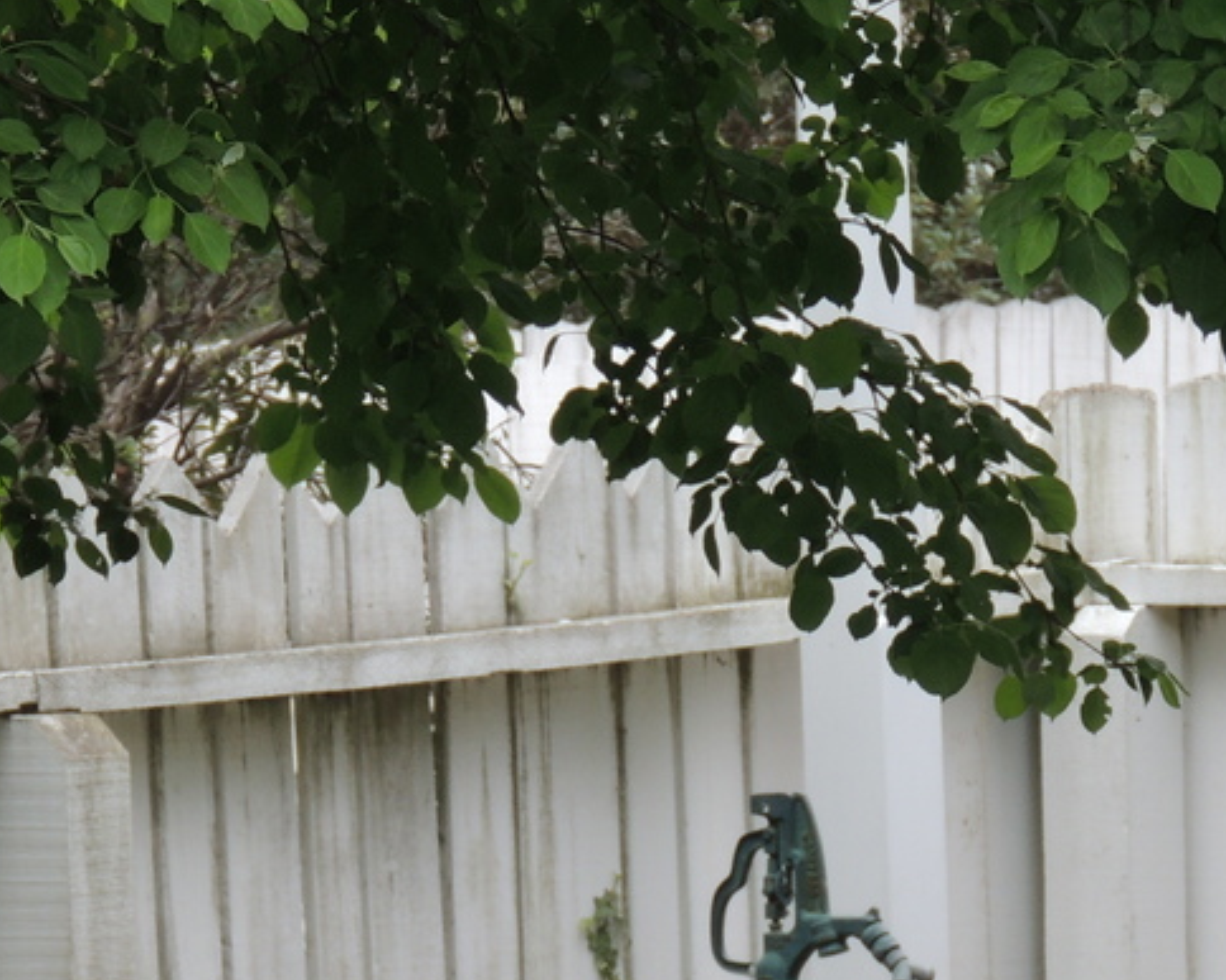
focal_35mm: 710
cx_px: 332
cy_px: 1076
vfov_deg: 2.2
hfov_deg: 2.7
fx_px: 25757
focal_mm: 49
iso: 100
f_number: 4.7
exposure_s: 1/200
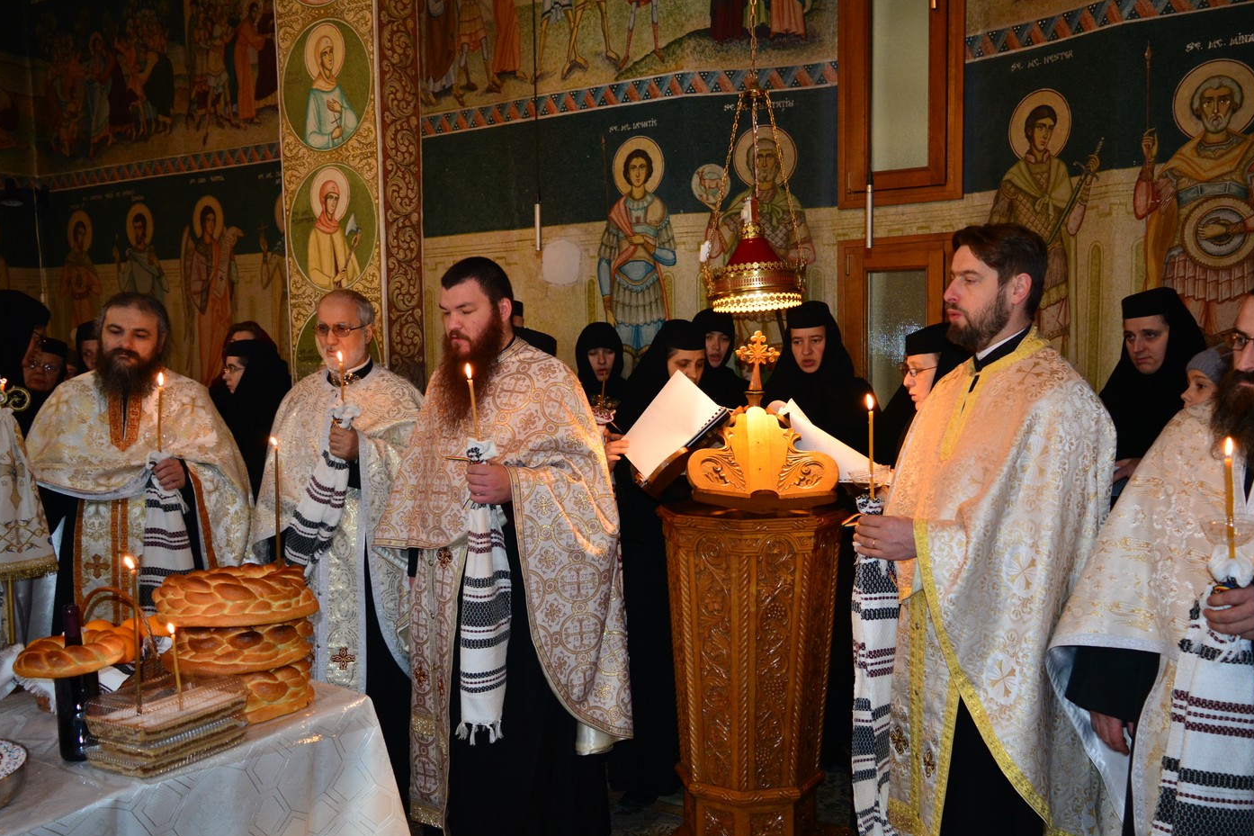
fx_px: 1080
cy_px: 479
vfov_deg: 42.2
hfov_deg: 60.2
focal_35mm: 31
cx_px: 673
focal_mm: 18
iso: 1000
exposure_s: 1/60
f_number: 3.5
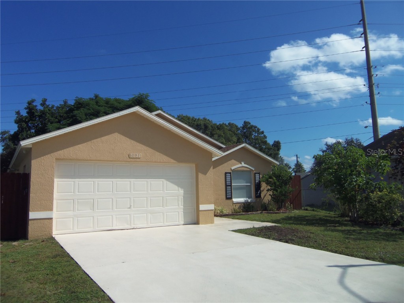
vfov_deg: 49.7
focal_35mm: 28
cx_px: 202
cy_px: 152
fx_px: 327
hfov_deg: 63.4
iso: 64
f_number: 10.8
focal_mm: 5.1
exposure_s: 1/160
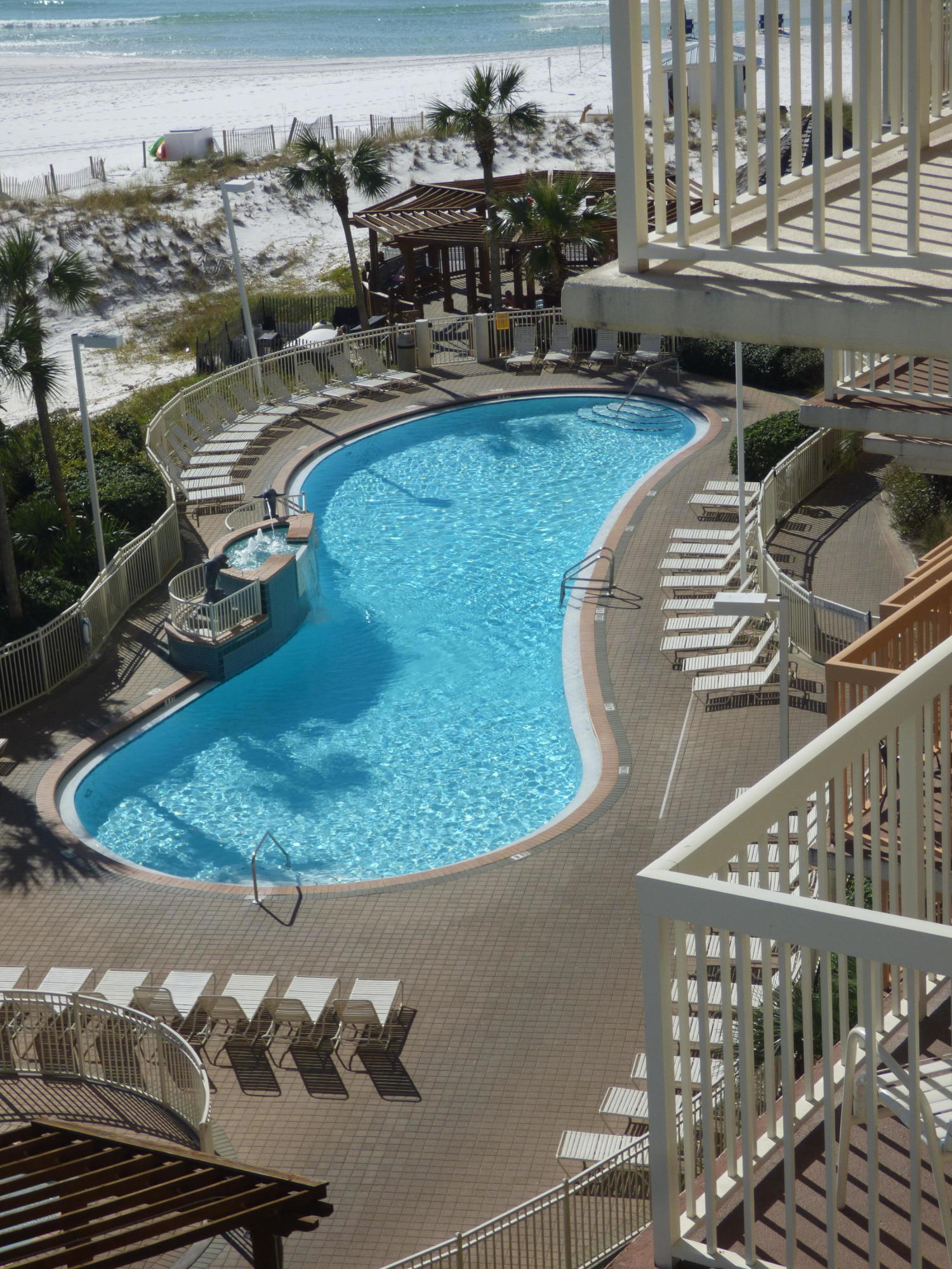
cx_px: 476
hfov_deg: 20.2
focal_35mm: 73
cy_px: 634
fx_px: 2677
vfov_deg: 26.7
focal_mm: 13.11
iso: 100
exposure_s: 1/1600
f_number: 4.4
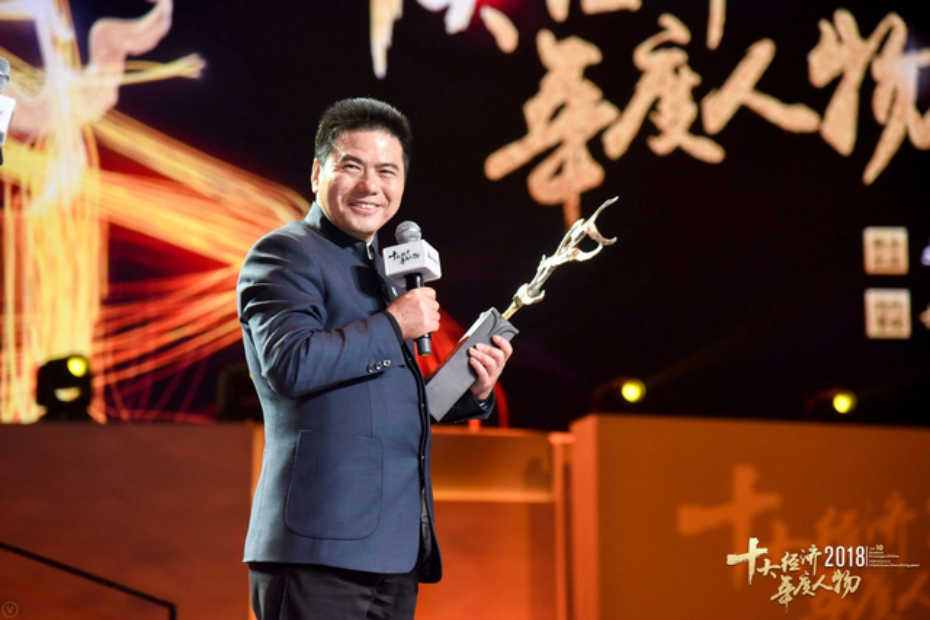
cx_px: 465
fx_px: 3101
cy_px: 310
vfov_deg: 11.4
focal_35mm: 120
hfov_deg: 17.1
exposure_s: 1/125
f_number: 4.5
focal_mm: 120
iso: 1250
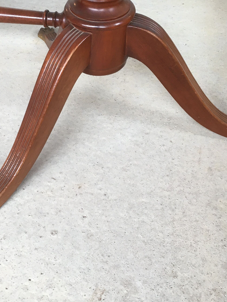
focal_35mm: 52
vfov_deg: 36.4
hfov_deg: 28.0
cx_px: 97
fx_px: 455
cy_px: 95
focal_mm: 4.15
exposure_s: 1/33
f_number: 2.2
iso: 40
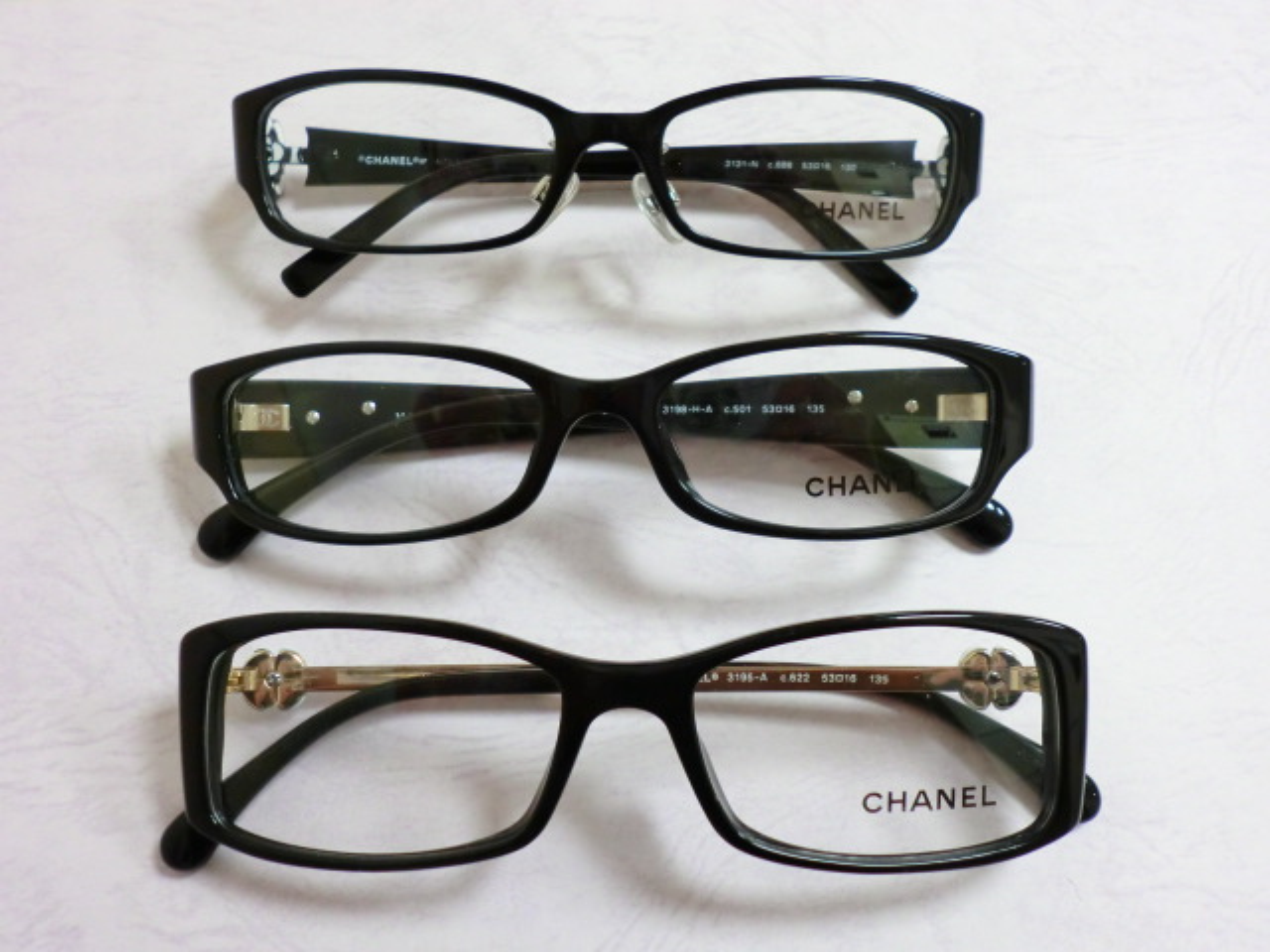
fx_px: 1174
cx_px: 635
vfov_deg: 44.2
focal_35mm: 32
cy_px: 476
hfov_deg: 56.8
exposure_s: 1/60
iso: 250
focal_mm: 5.8
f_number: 3.5
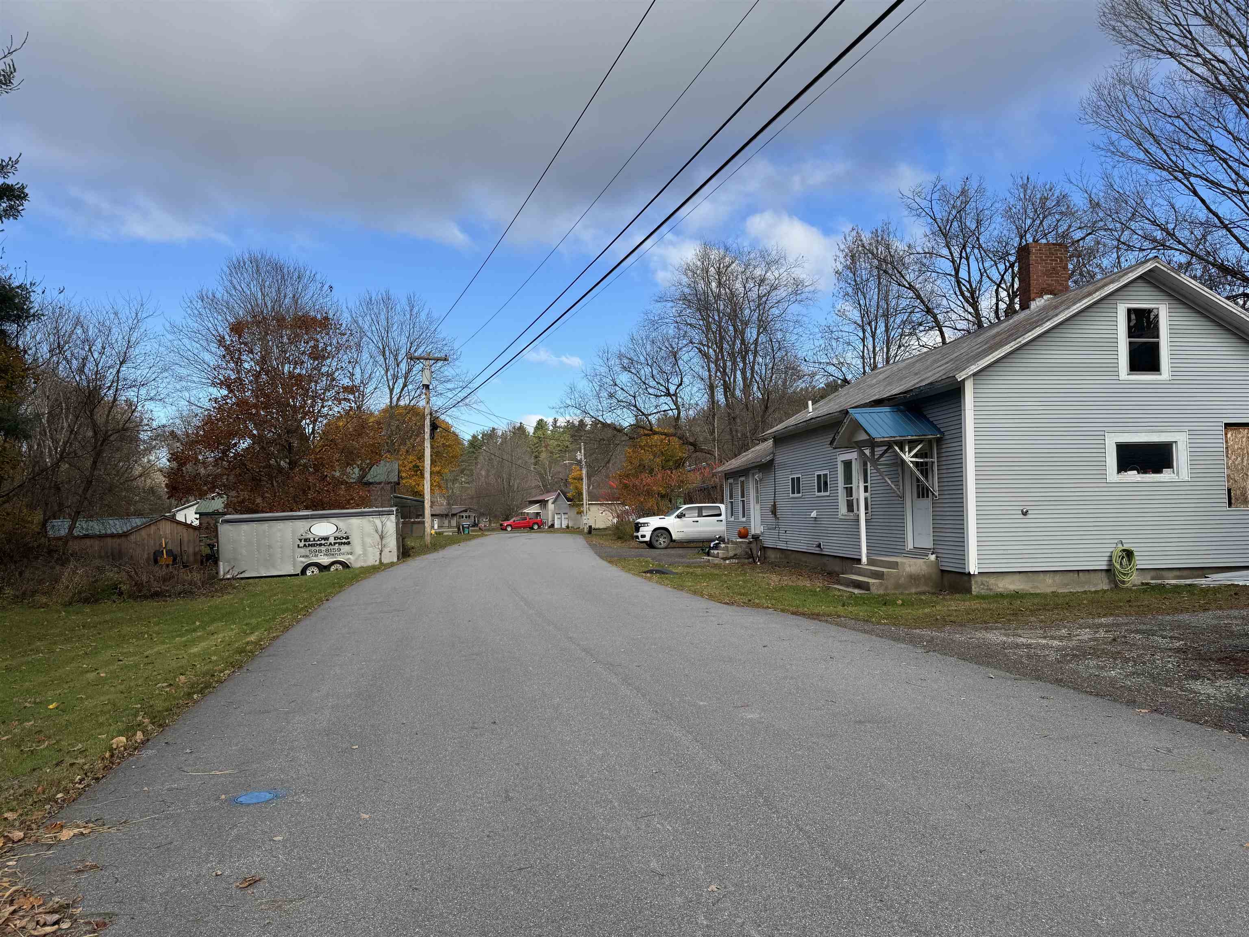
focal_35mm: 24
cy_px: 468
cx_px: 624
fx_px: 866
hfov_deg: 71.6
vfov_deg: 56.8
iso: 80
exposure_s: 1/3096
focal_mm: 6.76
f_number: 1.78
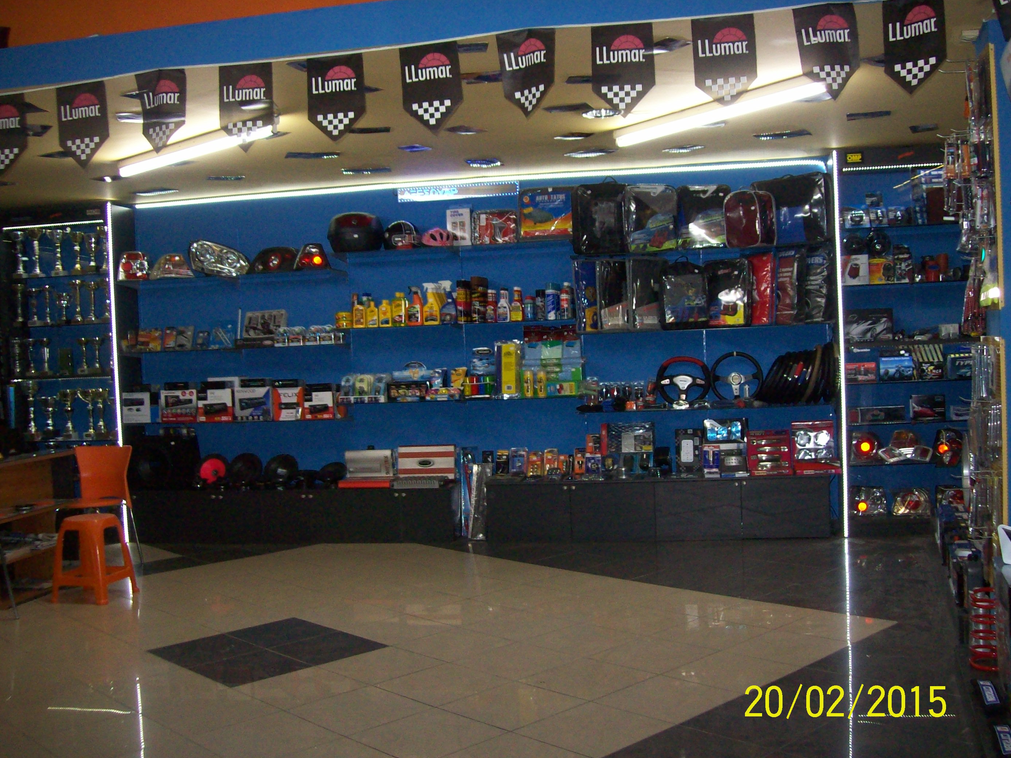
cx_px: 502
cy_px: 388
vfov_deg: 38.7
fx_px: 1081
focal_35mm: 37
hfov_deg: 50.1
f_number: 2.7
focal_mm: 6
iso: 200
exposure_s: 1/64
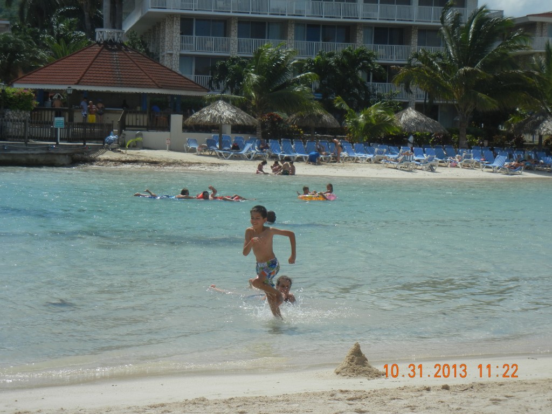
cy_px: 207
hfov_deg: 22.0
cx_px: 276
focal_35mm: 89
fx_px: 1419
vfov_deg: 16.6
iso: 160
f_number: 8.8
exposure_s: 1/510
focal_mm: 16
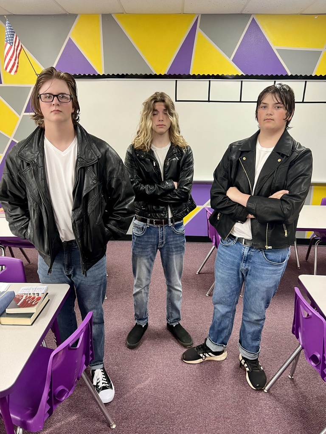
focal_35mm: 26
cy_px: 217
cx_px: 163
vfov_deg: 67.3
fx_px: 326
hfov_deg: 53.1
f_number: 1.5
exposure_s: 1/60
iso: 125
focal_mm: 5.7
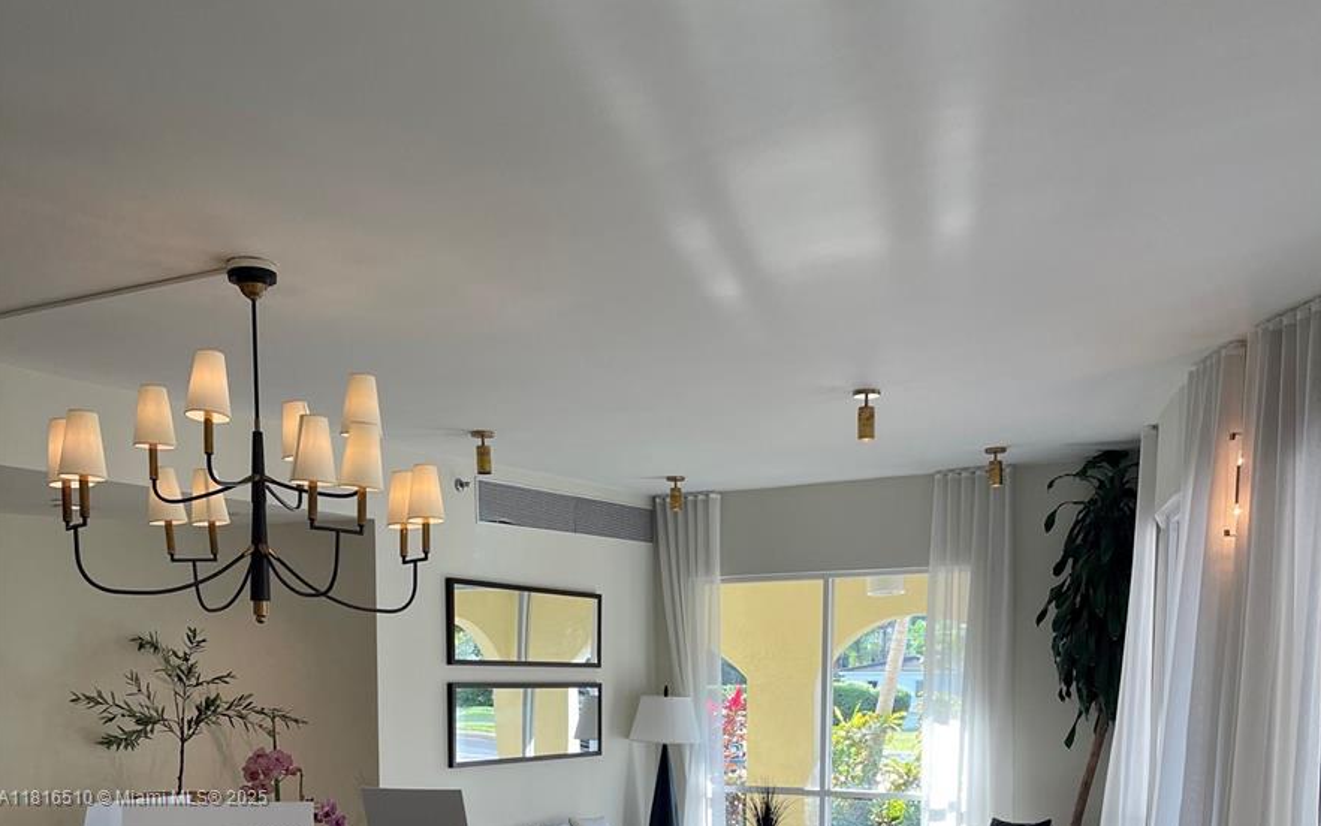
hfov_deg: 54.0
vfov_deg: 32.8
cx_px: 667
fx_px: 1296
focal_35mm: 36
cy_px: 799
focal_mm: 5.1
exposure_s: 1/120
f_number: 1.6
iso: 50
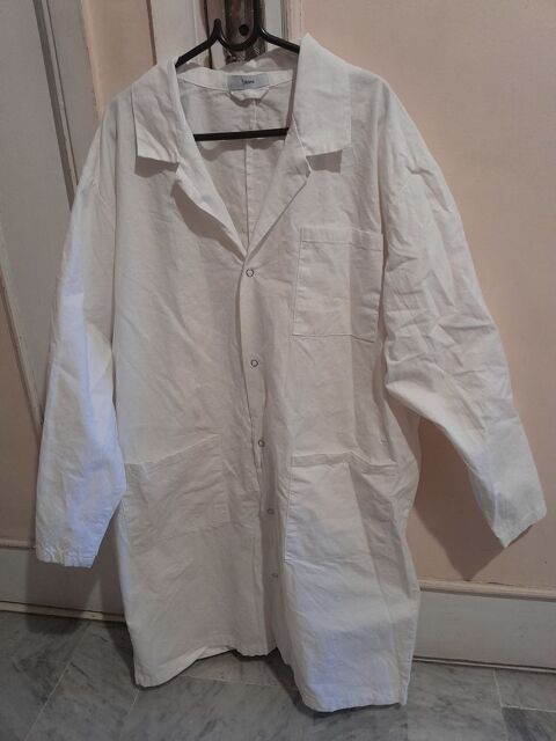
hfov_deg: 53.1
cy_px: 370
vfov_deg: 67.3
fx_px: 557
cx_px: 278
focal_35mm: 26
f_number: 1.8
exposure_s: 1/33
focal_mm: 3.98
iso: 500
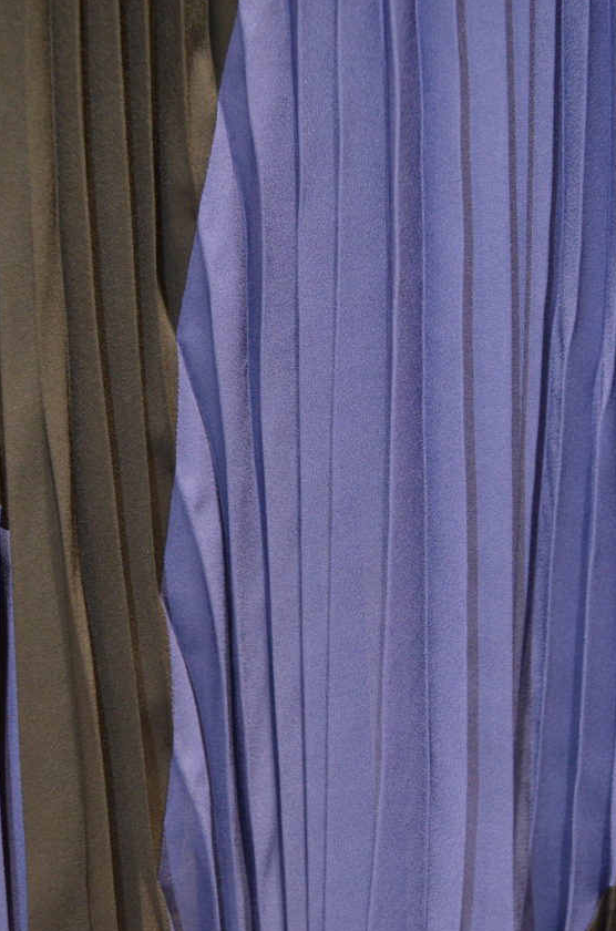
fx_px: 1419
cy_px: 481
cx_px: 304
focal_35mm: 55
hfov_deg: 24.5
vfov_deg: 36.3
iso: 2800
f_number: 5
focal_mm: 34
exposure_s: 1/60
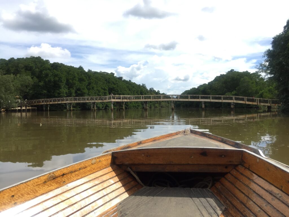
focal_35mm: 29
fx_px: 242
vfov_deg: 48.2
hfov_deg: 61.7
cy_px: 108
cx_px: 144
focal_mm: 4.15
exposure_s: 1/1319
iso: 32
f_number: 2.2
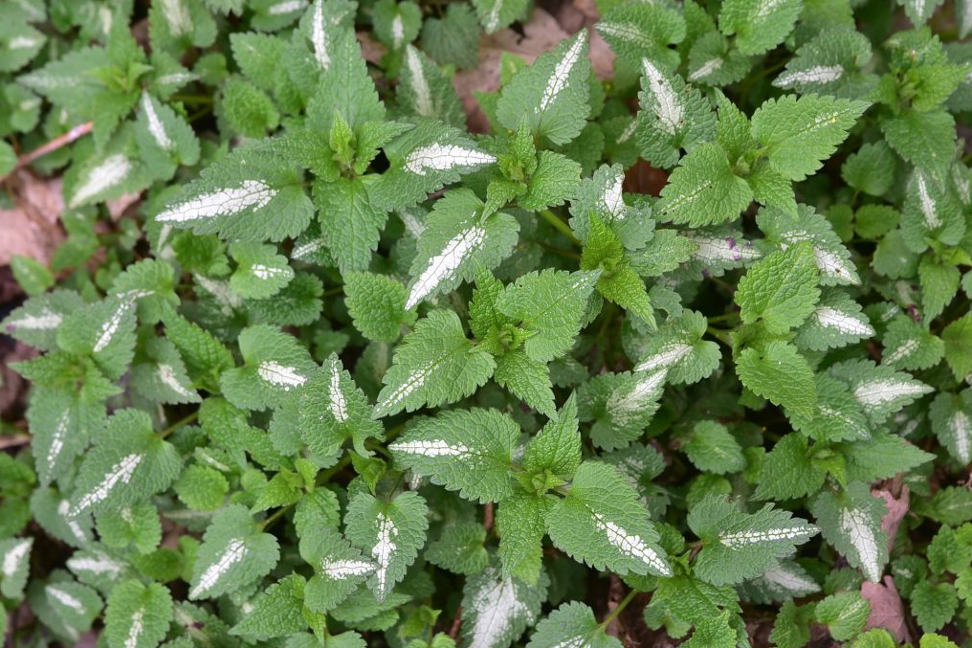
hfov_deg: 31.4
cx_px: 447
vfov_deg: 21.2
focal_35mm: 64
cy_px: 245
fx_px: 1728
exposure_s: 1/125
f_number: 6.3
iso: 400
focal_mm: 50
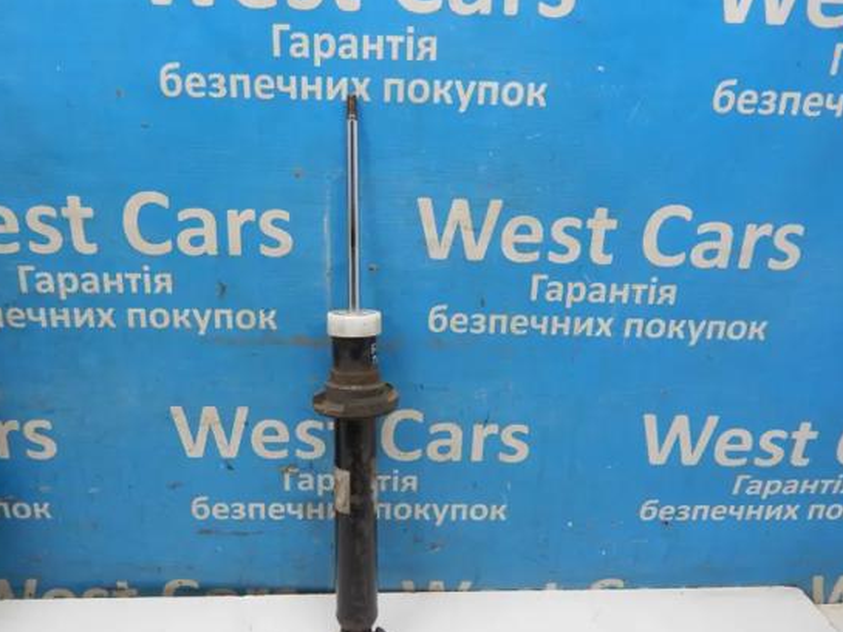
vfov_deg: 51.4
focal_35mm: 27
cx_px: 388
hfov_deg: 65.2
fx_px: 658
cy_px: 308
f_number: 3
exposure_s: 1/60
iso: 400
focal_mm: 4
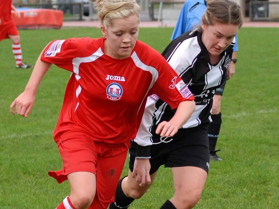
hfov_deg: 12.1
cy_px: 156
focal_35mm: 163
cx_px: 140
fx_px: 1311
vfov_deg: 9.1
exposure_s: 1/640
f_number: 4.5
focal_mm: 75
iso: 640
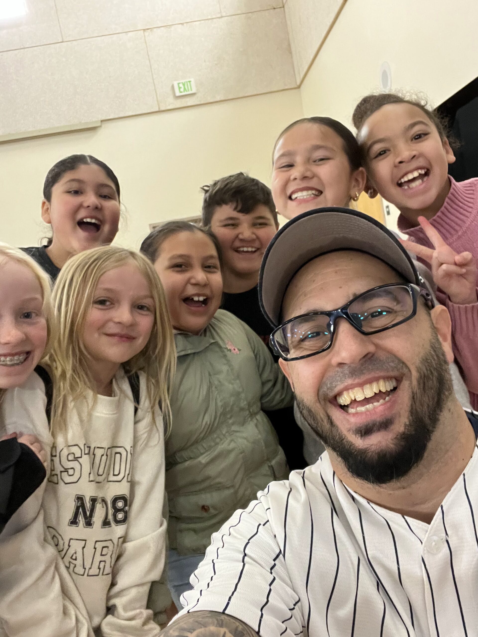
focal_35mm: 30
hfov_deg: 46.8
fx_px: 552
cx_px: 239
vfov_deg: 60.0
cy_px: 318
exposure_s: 1/30
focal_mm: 2.71
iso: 500
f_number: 2.2
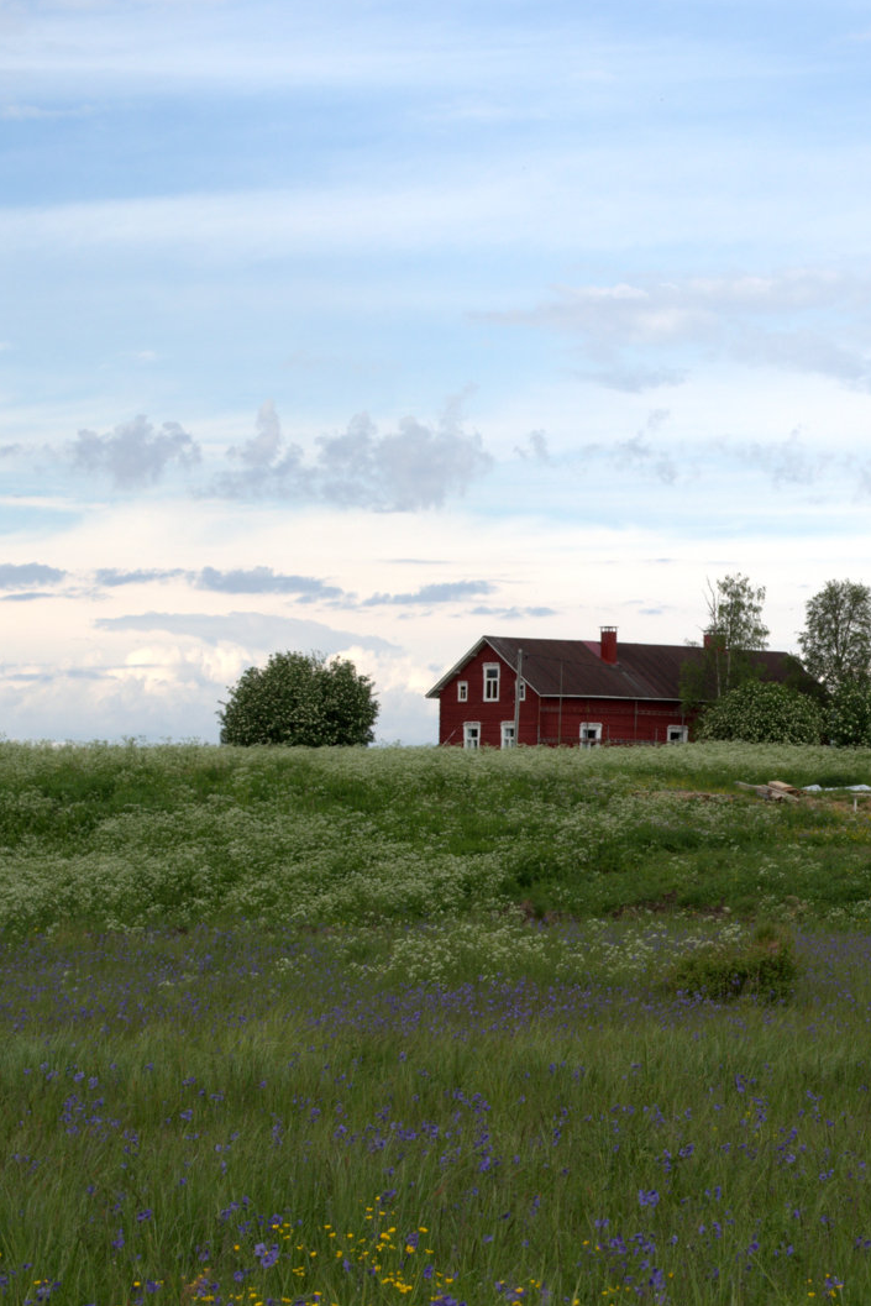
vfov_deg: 16.4
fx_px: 4526
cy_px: 651
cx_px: 906
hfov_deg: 10.9
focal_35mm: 125
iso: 100
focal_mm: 55
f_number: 8
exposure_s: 1/250
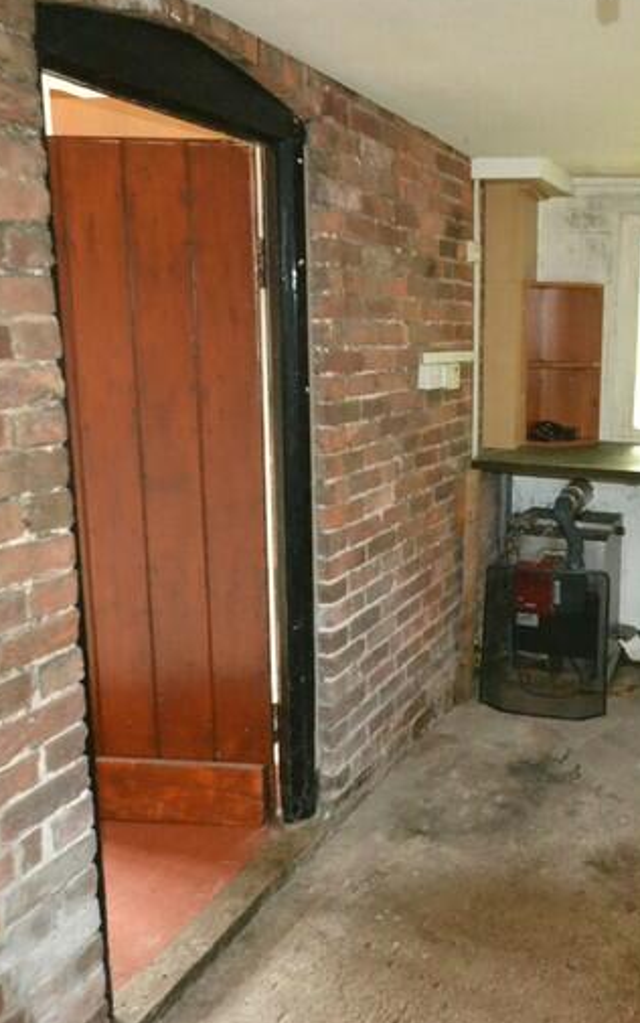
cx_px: 569
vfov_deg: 61.2
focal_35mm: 31
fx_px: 864
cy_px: 483
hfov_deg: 38.0
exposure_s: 1/60
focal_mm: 10
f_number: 3.5
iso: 3200
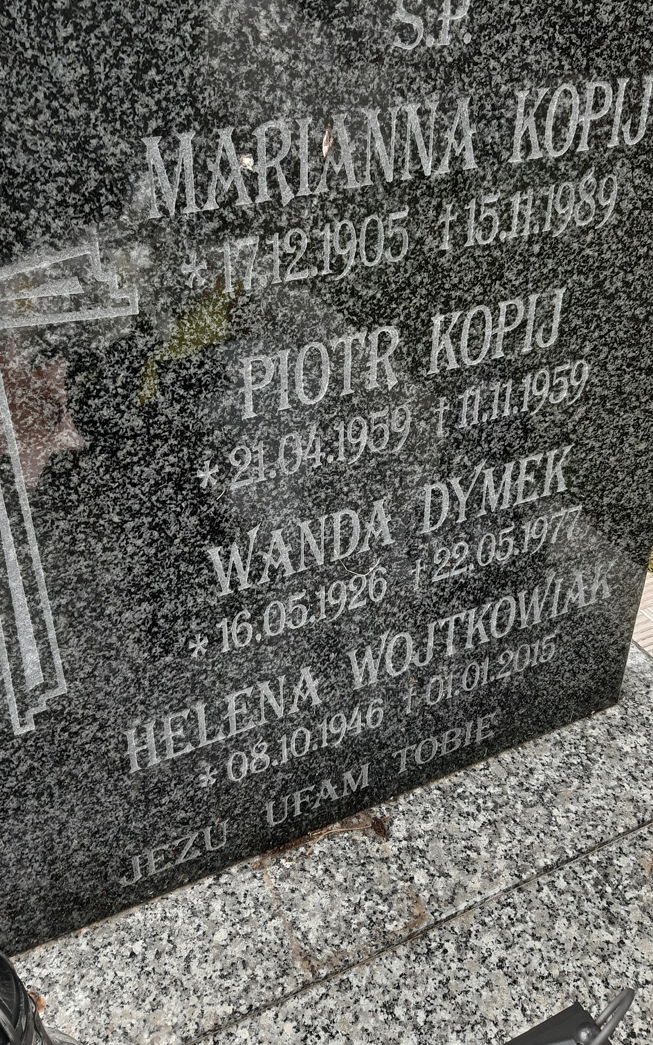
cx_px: 318
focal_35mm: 34
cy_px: 427
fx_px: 968
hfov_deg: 37.3
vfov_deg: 56.4
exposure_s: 1/117
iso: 40
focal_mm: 3.92
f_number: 1.7
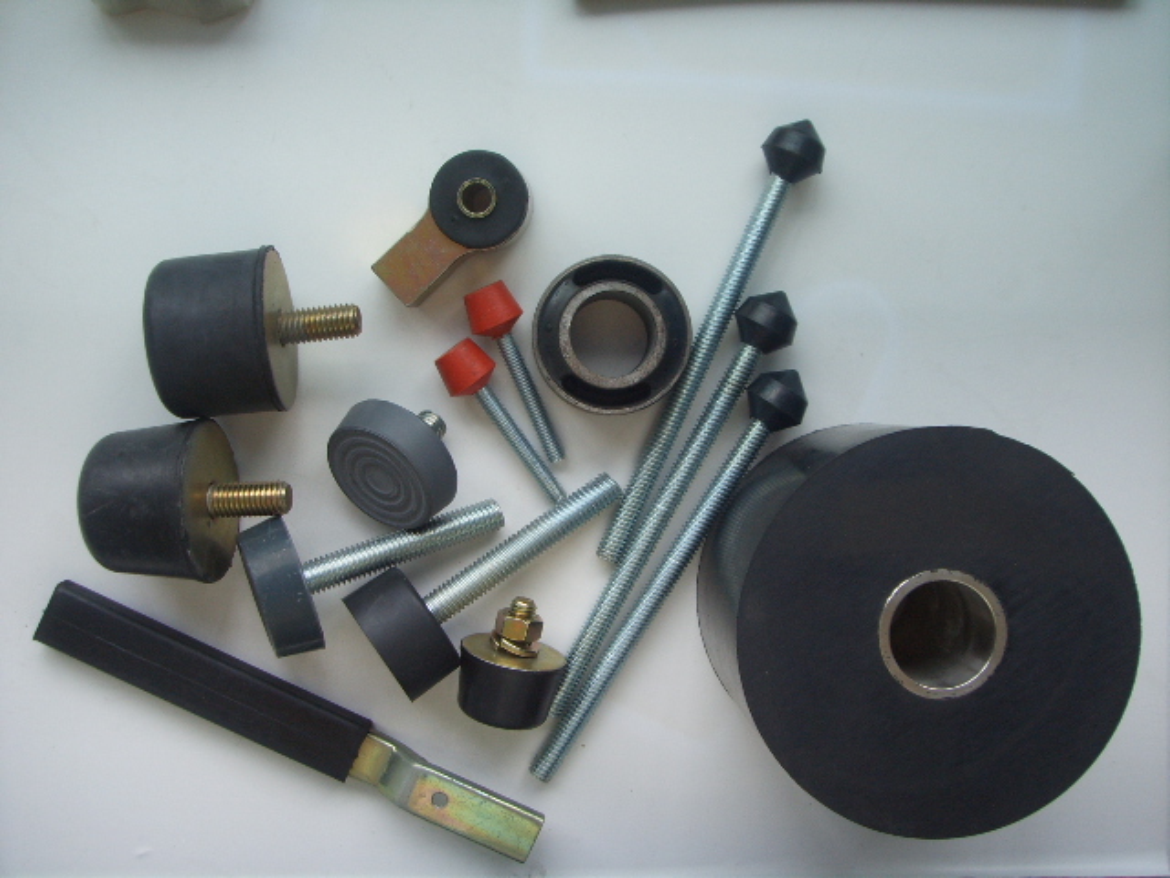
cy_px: 439
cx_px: 585
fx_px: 1318
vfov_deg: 36.8
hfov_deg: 47.9
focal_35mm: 39
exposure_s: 1/90
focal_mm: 6.6
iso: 76
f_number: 3.5
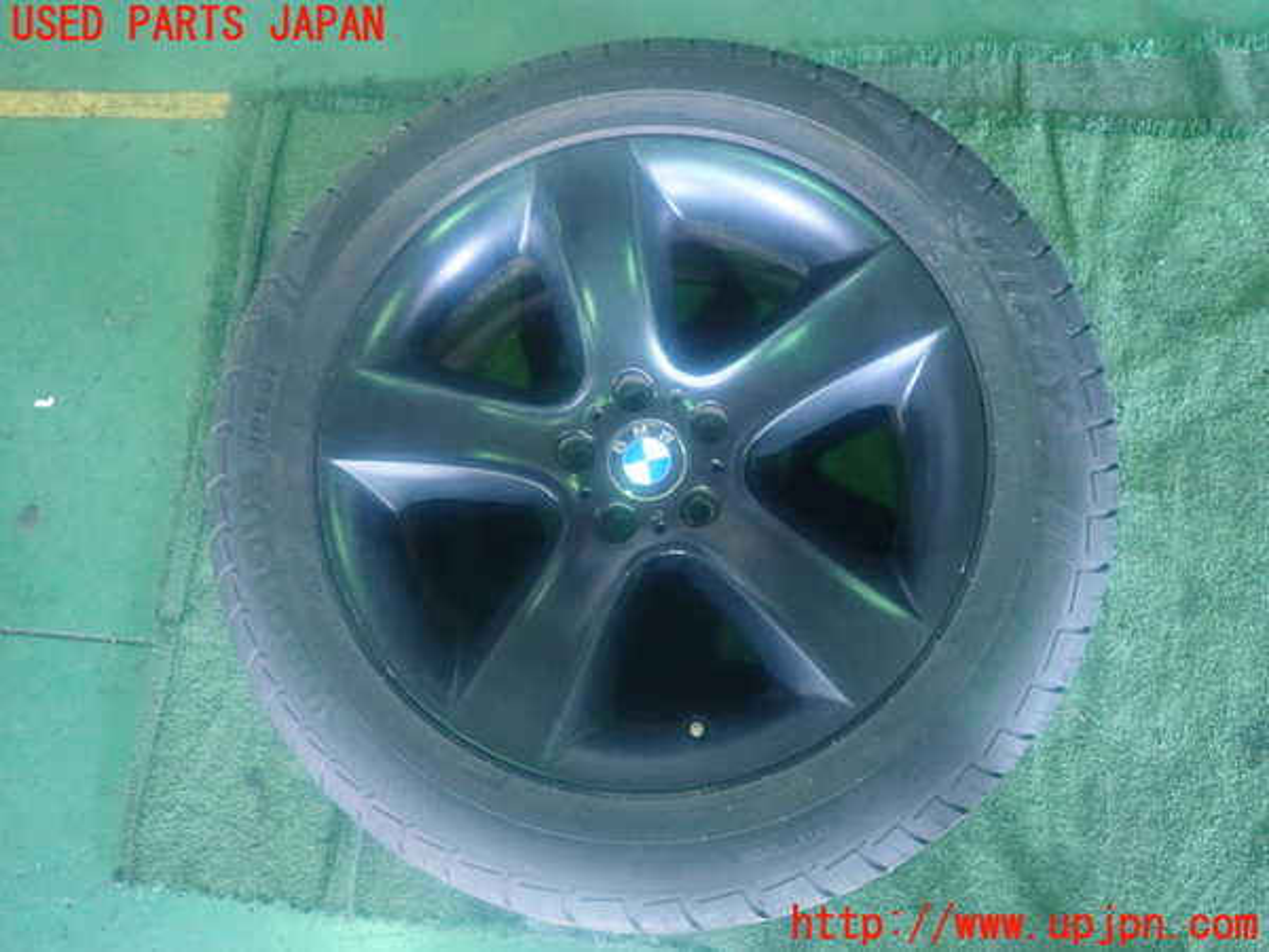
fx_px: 916
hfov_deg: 69.4
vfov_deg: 54.9
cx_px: 634
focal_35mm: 25
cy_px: 476
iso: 800
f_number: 2
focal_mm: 4.5
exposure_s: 1/15
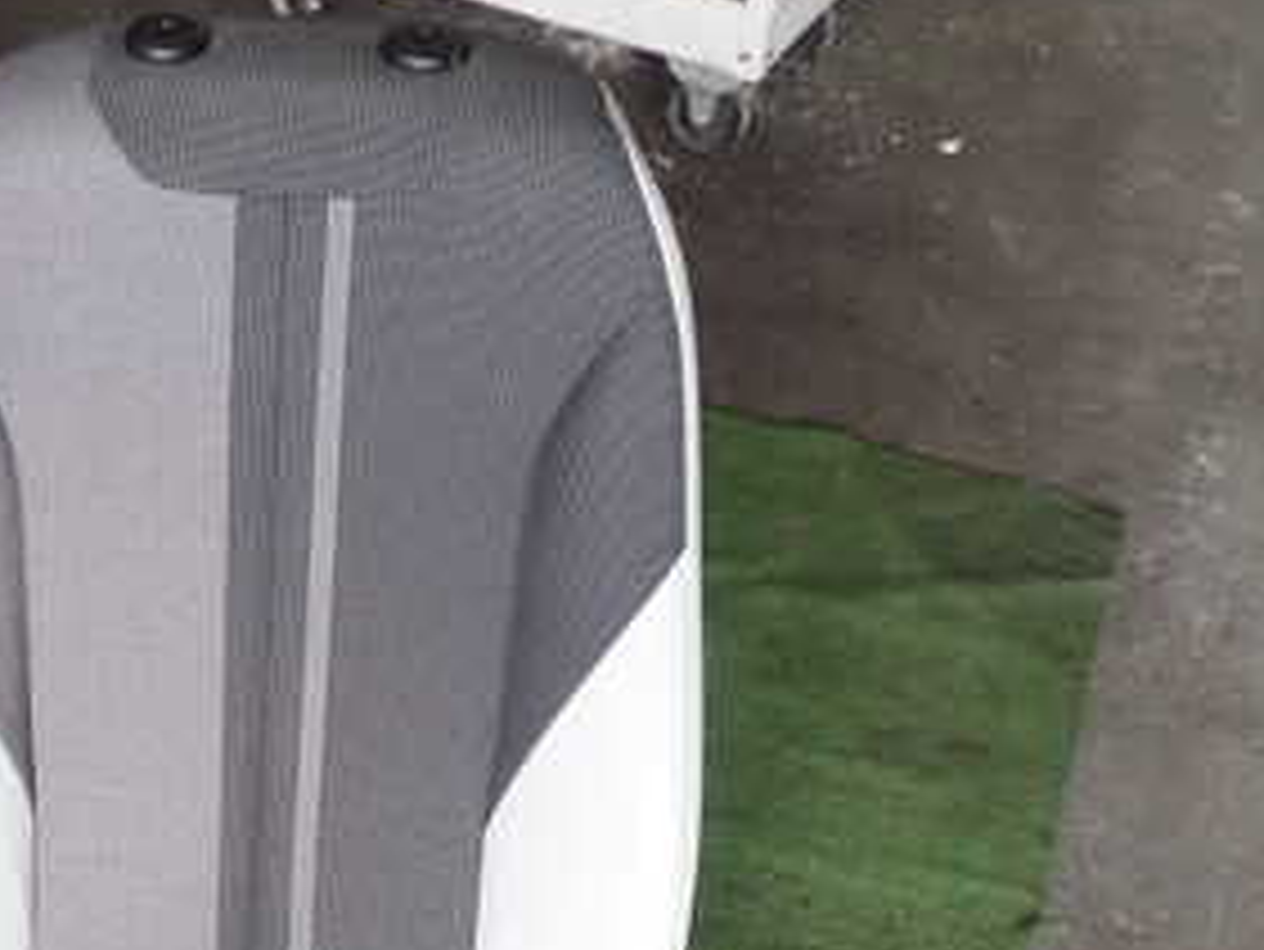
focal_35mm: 64
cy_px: 950
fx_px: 2338
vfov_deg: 22.1
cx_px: 216
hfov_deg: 29.4
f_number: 2.3
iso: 160
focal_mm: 5.4
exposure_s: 1/60
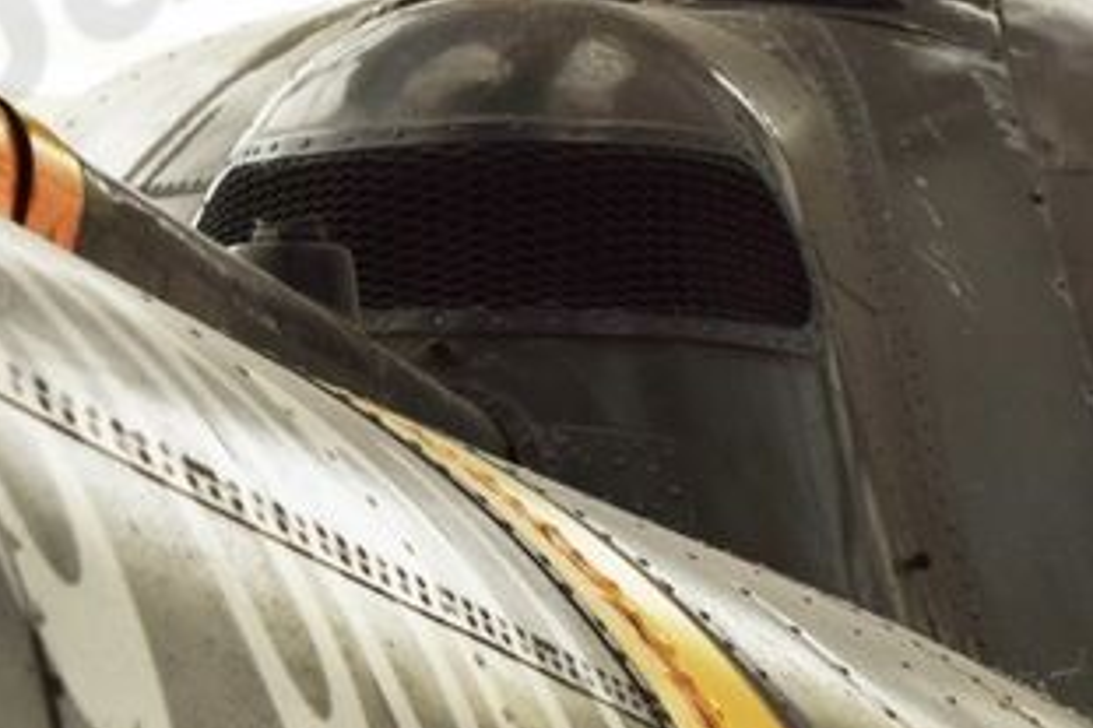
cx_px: 703
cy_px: -415
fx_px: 10319
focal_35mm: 340
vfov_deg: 4.0
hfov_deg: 6.1
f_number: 8
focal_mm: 55
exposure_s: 1/250
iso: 200
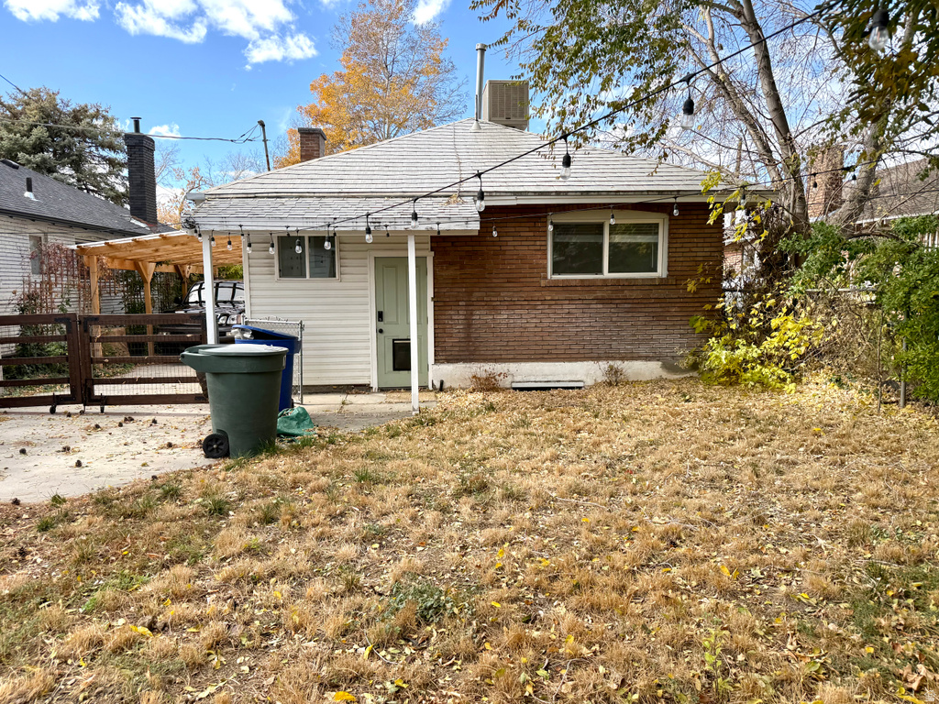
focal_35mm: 24
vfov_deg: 56.8
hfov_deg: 71.6
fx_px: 651
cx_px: 470
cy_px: 352
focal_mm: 6.76
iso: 100
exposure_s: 1/1337
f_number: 1.78
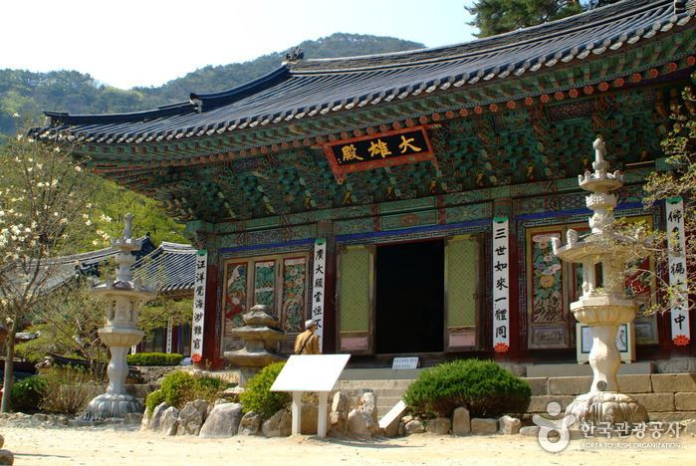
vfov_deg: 32.0
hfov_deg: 46.3
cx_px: 348
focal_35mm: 42
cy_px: 233
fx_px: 813
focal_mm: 28
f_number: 9.5
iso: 160
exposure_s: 1/90
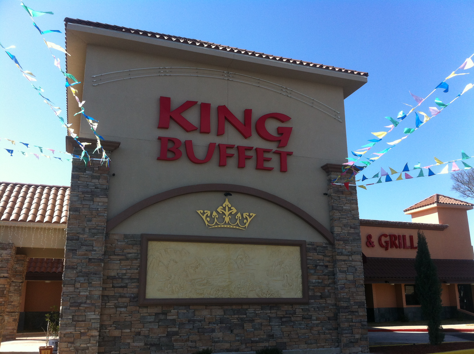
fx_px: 479
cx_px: 237
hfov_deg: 52.7
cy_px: 177
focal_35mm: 35
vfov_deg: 40.6
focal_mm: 3.85
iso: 80
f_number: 2.8
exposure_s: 1/656
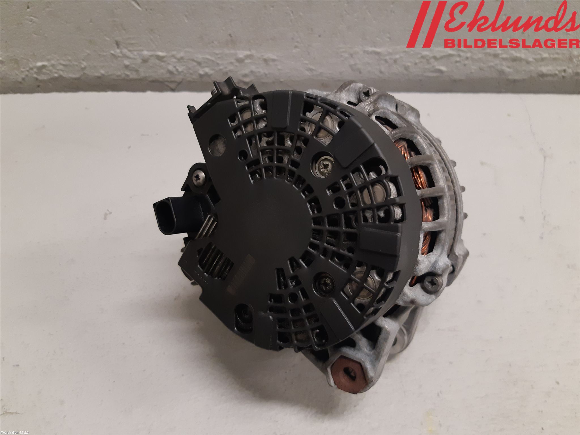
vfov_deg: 53.1
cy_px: 218
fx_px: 436
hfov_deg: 67.3
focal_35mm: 26
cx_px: 290
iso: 200
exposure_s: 1/50
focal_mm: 3.93
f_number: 1.7
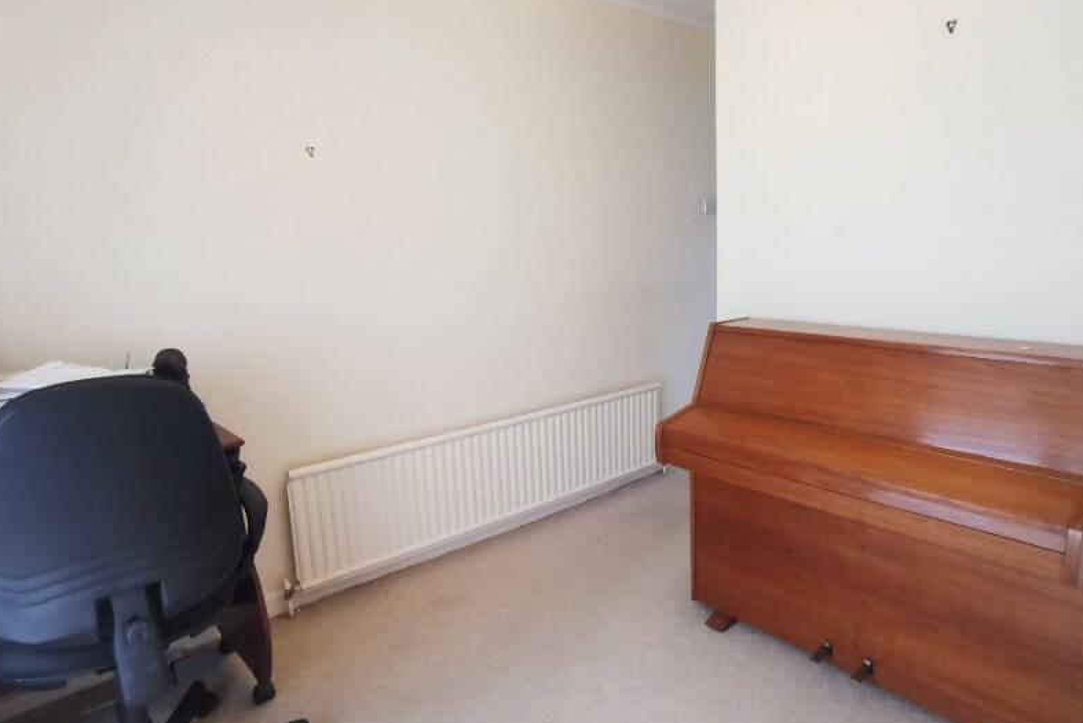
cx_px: 597
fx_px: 692
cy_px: 347
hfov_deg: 75.9
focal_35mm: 23
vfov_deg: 55.1
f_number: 2.2
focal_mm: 2.26
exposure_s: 1/25
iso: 500
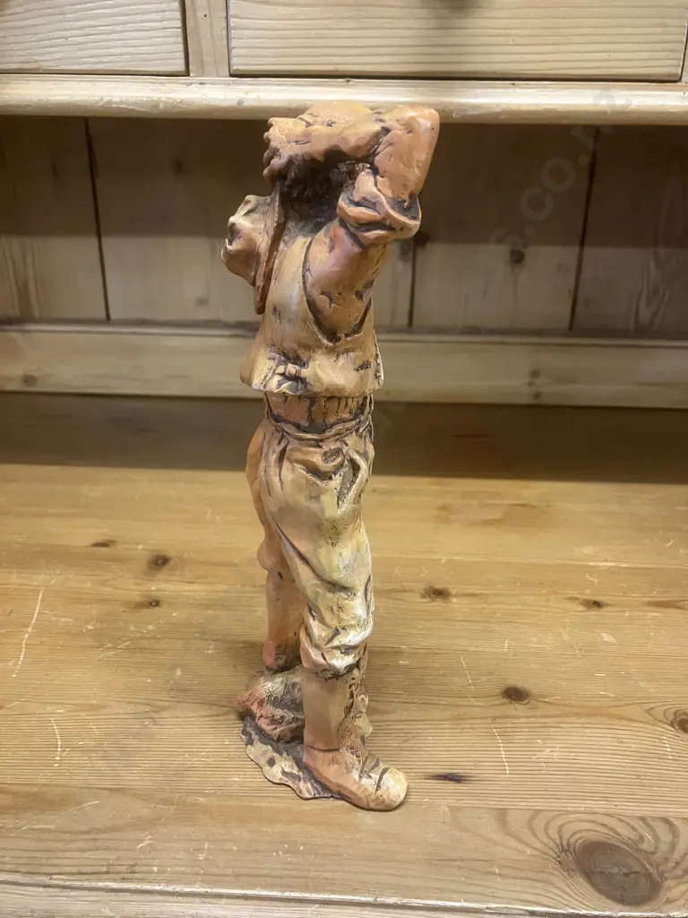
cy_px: 459
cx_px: 344
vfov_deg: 63.4
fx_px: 742
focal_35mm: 28
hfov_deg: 49.7
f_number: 1.8
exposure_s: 1/50
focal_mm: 3.99
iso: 320
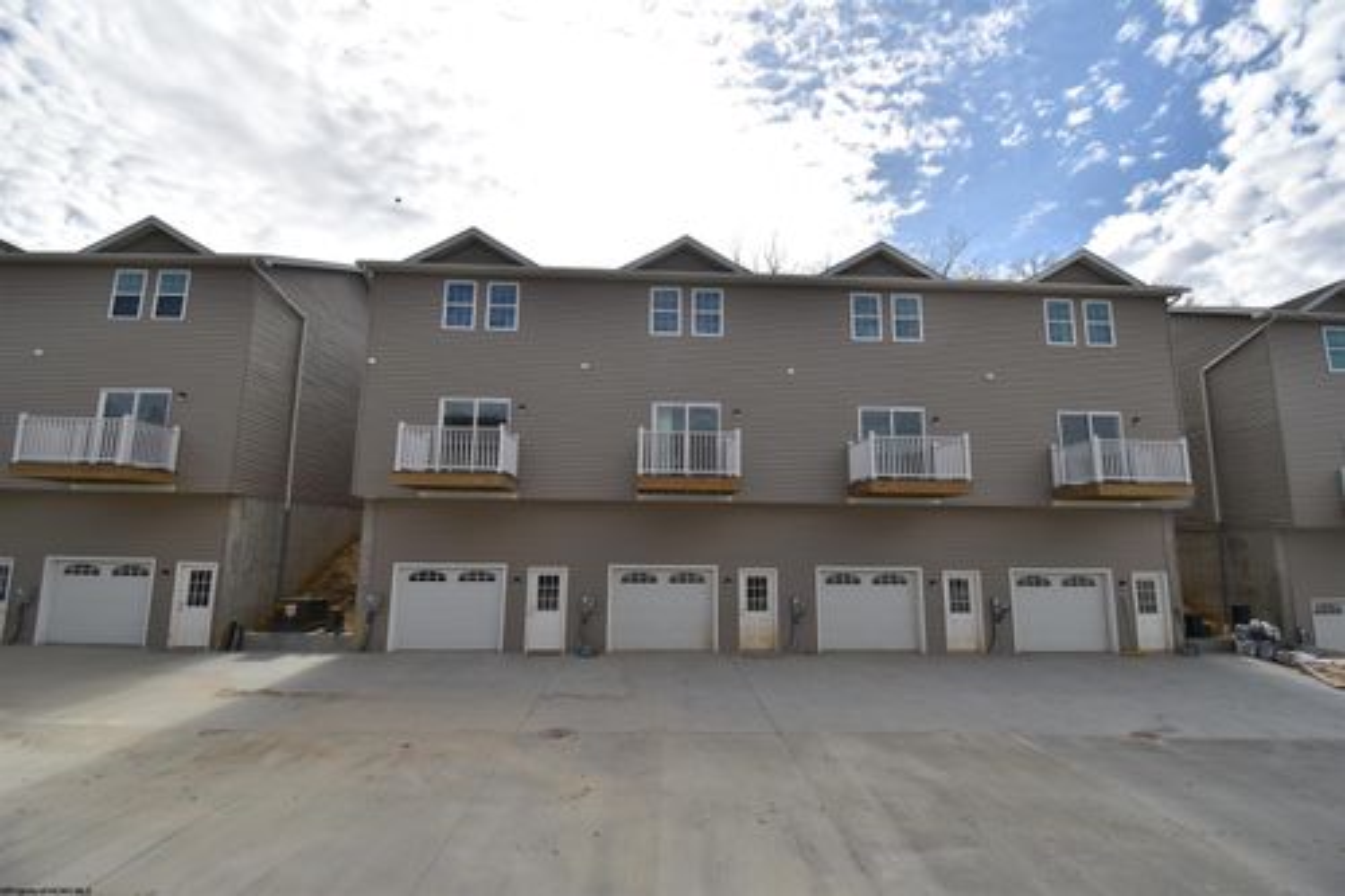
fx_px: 560
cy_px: 448
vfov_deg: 77.3
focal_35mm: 15
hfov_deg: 100.4
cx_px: 672
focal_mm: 10
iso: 100
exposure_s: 1/400
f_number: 8
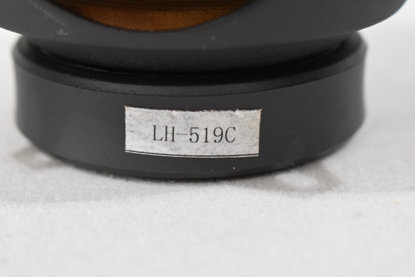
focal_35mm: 82
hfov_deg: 24.6
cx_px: 208
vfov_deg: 16.6
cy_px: 138
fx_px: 951
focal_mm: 55
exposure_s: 1/60
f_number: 5.6
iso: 1000
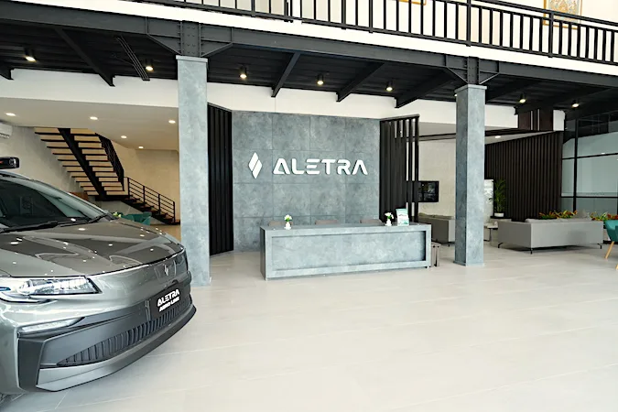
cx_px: 309
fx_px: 343
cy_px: 206
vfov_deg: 61.9
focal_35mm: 20
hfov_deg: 84.0
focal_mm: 20
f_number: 4
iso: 1250
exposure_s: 1/125
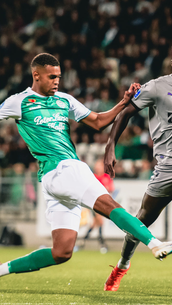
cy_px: 156
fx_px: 4102
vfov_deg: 4.3
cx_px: 134
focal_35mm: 506
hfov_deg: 2.4
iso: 2500
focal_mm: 185
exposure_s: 1/800
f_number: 2.8
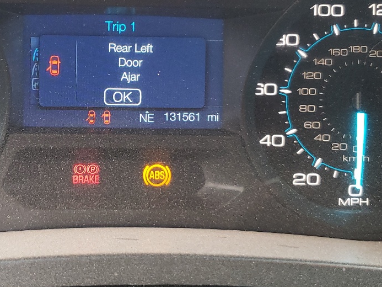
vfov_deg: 24.4
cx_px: 125
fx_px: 662
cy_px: 110
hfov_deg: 31.9
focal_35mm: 60
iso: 154
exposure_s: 1/60.2
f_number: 1.5
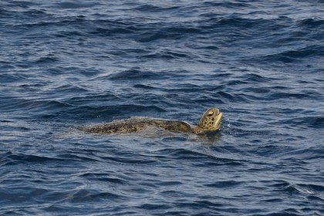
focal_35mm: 200
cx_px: 162
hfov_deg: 10.3
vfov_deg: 6.9
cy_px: 108
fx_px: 1800
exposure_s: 1/400
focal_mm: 200
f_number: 9
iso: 200
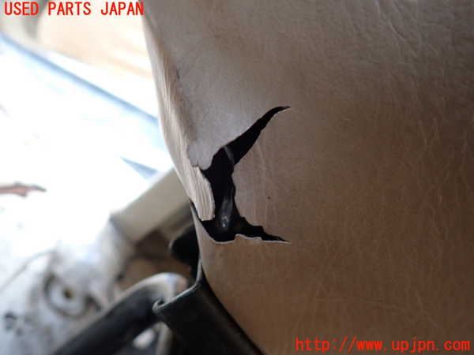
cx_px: 237
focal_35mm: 25
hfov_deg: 69.4
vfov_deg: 54.9
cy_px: 178
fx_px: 342
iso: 250
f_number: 2
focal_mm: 4.5
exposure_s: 1/30
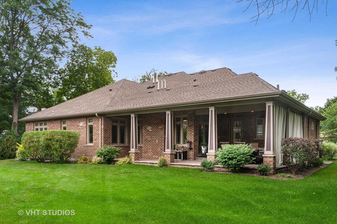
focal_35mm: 29
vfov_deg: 44.9
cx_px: 168
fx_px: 271
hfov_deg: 63.7
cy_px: 112
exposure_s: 1/320
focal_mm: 29
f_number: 8
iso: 200
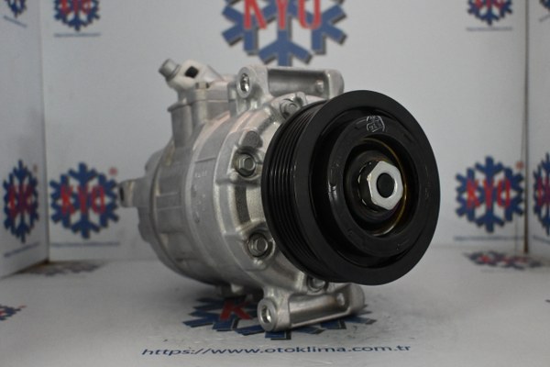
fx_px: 573
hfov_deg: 51.3
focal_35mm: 38
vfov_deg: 35.5
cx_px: 275
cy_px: 184
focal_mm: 25
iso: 5000
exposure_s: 1/60
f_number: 4.2
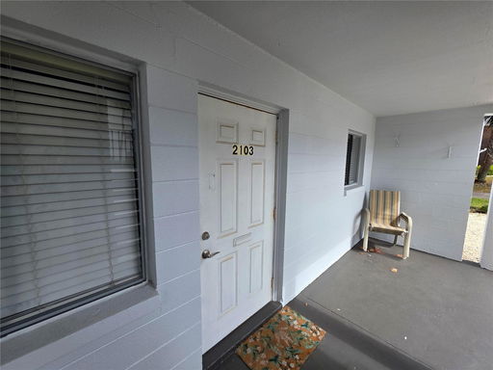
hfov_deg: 106.2
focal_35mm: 13
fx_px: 185
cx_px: 246
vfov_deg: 89.9
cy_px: 185
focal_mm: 2.2
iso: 40
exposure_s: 1/1033
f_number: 1.9
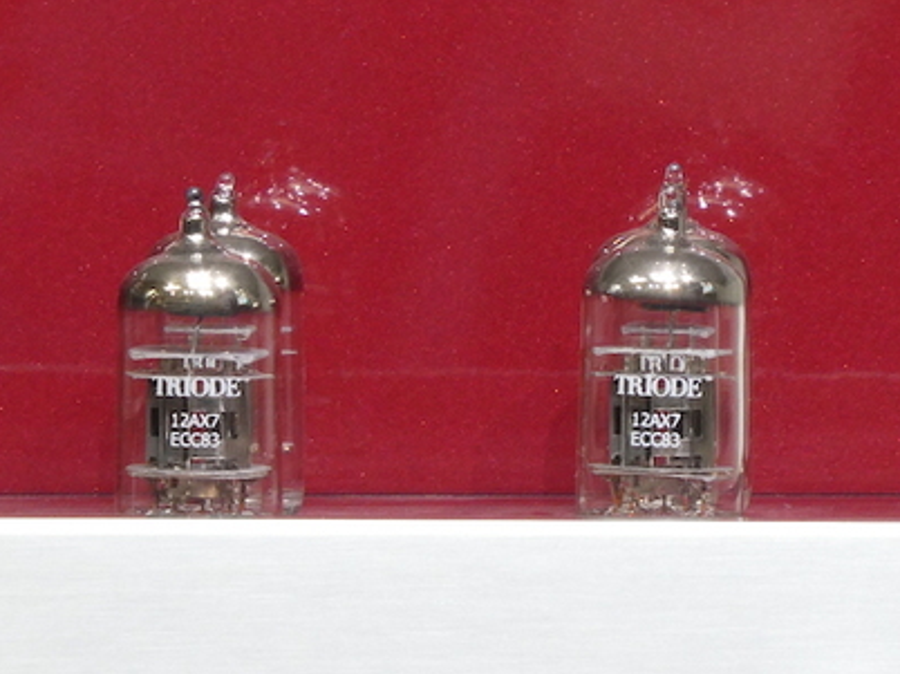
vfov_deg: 2.2
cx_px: 405
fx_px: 17513
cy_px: 464
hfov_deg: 2.9
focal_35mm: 674
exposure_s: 1/3.2
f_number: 7.1
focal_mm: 50.5
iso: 200
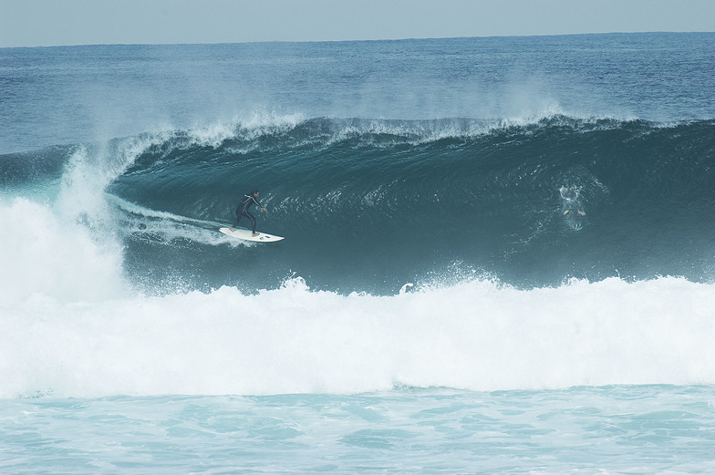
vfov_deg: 2.3
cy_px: 238
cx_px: 358
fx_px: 11904
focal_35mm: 600
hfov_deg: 3.4
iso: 200
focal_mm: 400
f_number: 11
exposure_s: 1/500
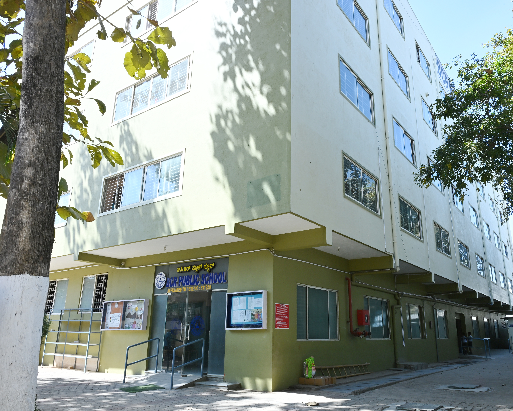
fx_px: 425
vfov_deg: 51.5
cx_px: 284
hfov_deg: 62.1
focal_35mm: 28
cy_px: 206
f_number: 22
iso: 320
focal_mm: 24
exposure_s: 1/25
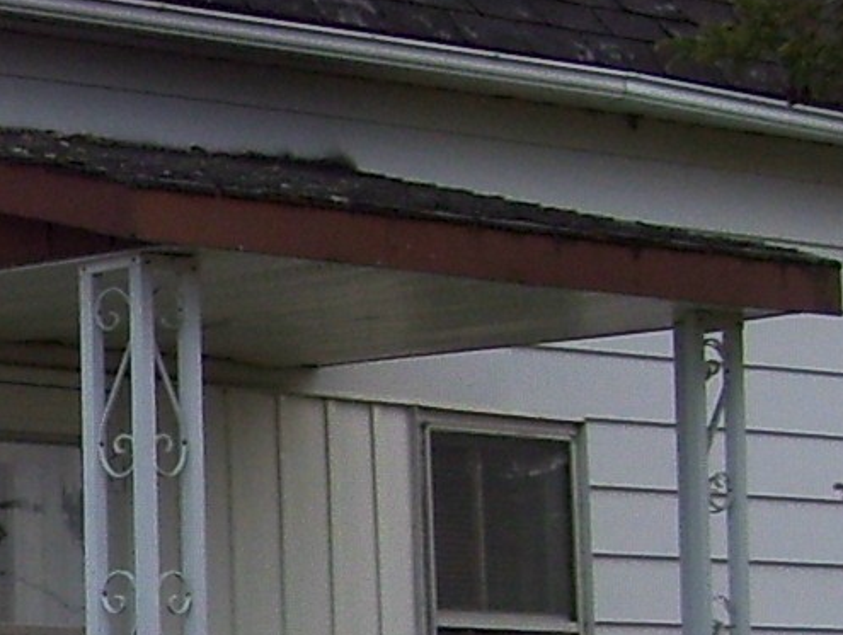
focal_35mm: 207
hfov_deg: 9.2
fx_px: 5050
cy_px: 754
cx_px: -547
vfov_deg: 7.1
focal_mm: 6
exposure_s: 1/500
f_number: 2.7
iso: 80
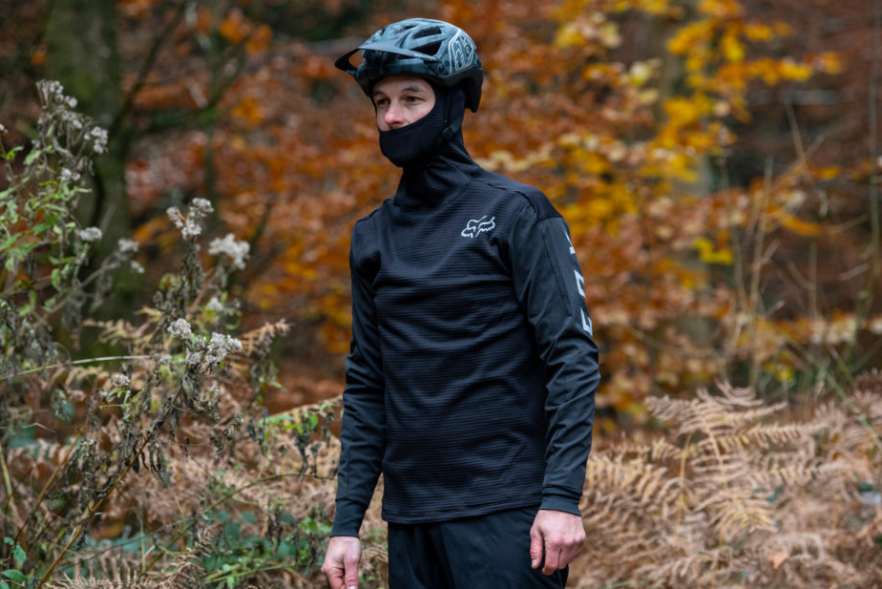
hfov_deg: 12.0
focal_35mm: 171
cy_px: 278
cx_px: 466
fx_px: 4191
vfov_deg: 8.0
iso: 1000
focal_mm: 160
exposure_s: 1/400
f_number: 4.5
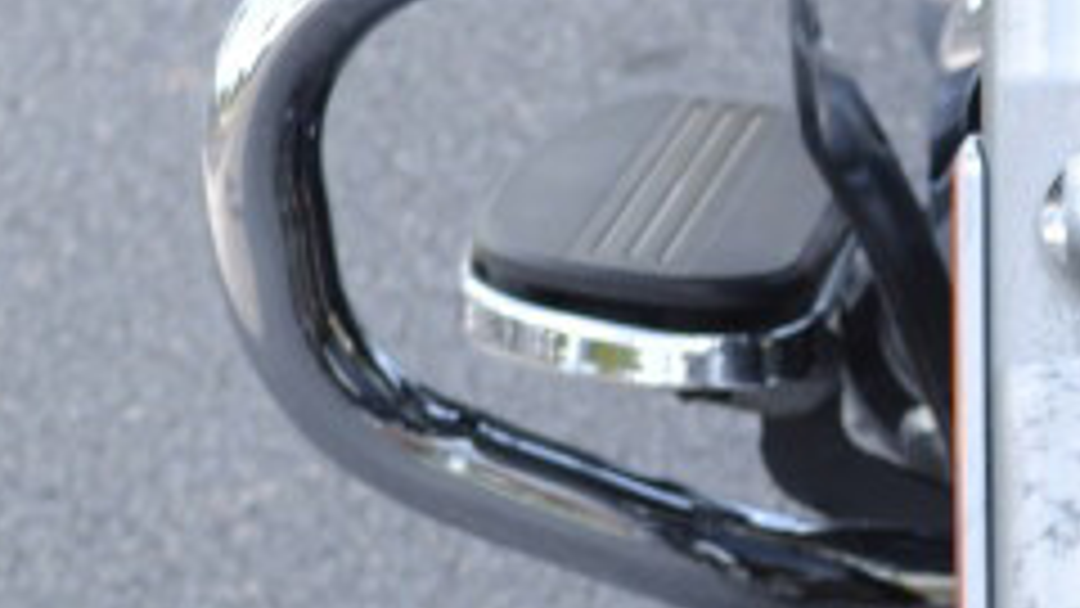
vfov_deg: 4.4
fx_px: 7864
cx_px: 1732
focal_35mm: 275
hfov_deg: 7.7
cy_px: 968
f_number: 5.6
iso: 110
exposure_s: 1/125
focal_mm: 35
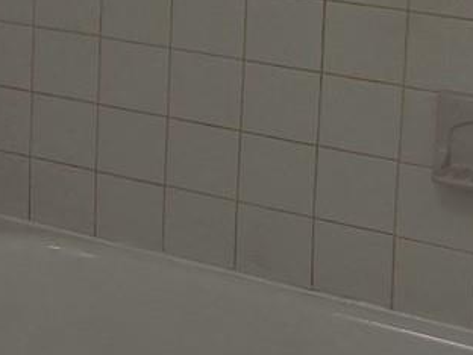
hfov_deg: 10.2
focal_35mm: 151
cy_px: -176
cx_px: -869
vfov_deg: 9.6
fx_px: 2063
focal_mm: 6.3
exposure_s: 1/120
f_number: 1.7
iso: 25
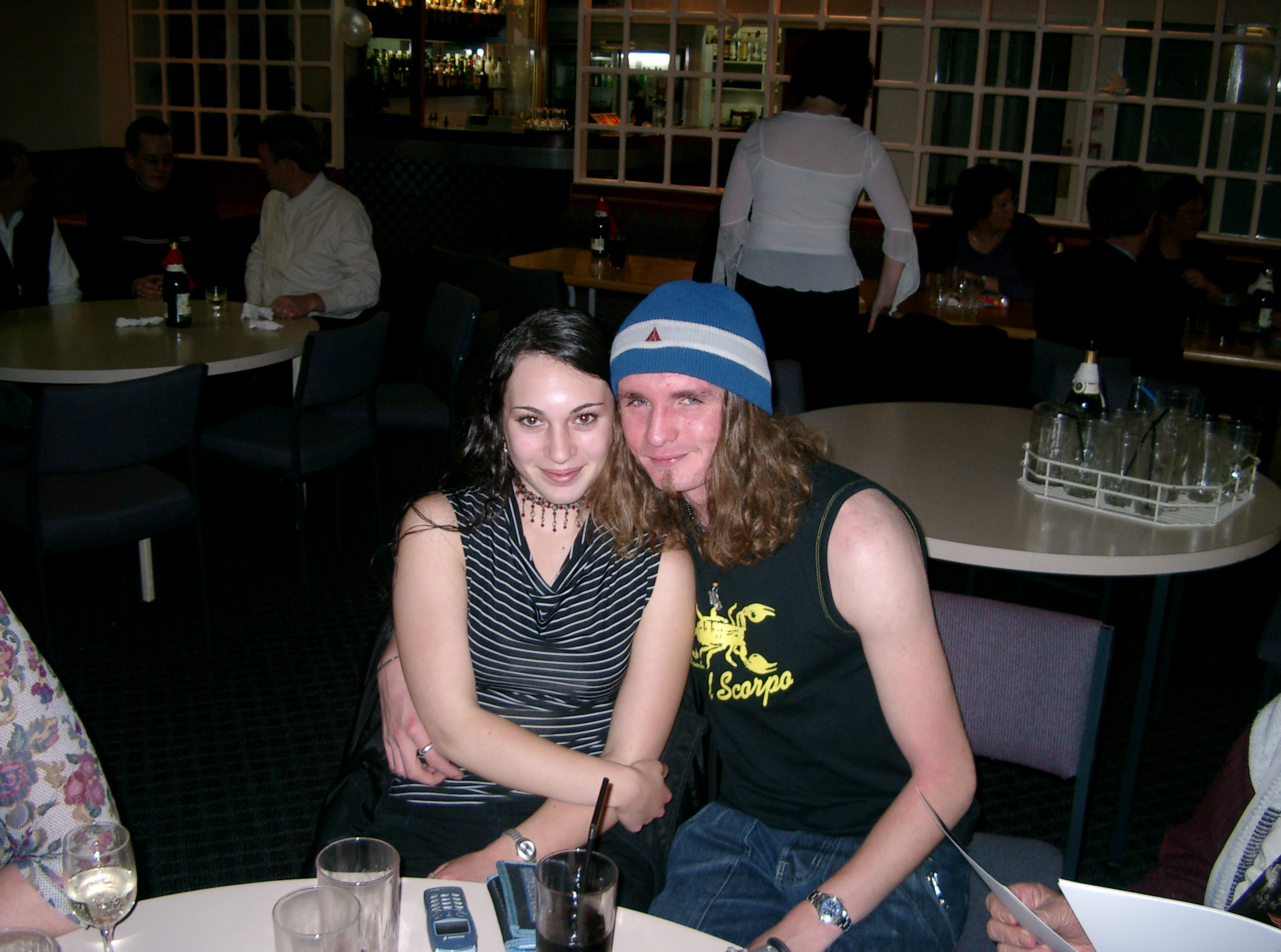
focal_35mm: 37
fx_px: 1365
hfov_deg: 50.3
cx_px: 640
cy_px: 476
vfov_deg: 38.5
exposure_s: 1/60
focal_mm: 7.6
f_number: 2.6
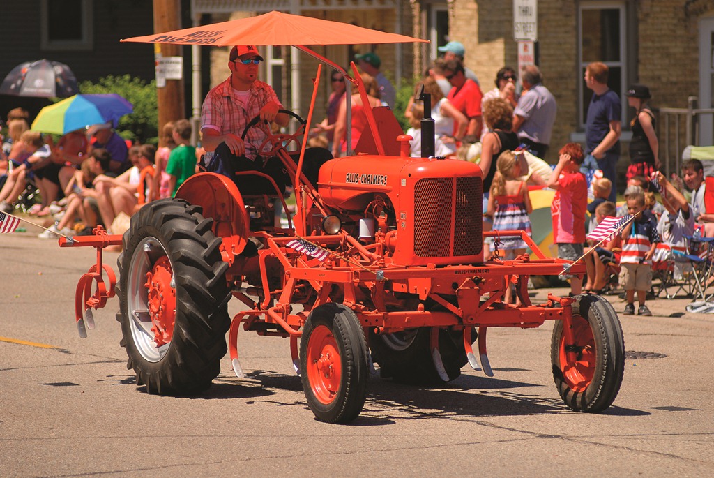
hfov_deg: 8.6
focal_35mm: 240
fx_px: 4765
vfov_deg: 5.7
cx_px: 357
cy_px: 239
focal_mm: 160
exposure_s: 1/1500
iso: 100
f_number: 2.8
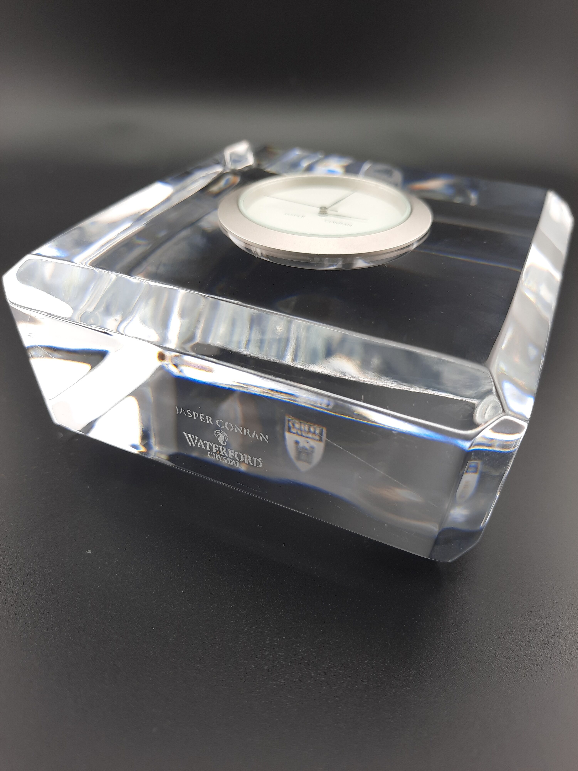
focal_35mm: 25
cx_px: 289
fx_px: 557
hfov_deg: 54.9
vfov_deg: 69.4
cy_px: 386
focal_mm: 4.6
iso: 32
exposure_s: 1/128
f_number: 2
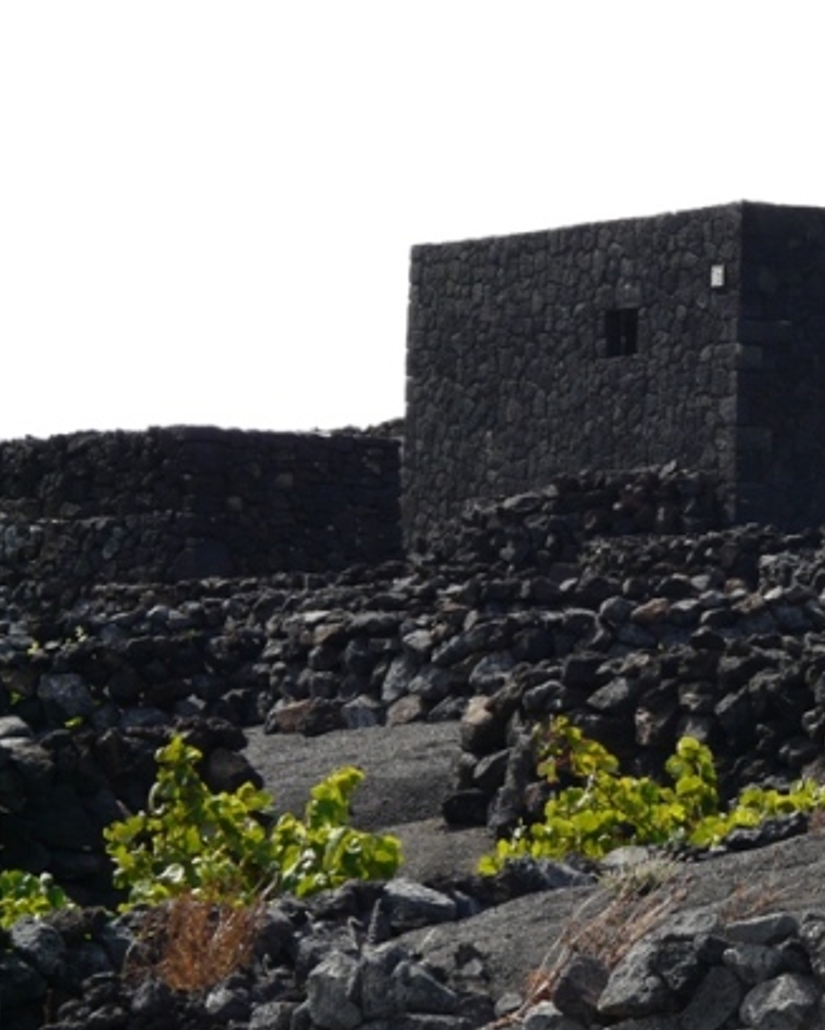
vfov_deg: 6.9
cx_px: 806
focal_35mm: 279
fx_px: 8506
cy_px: 624
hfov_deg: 5.5
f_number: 5.6
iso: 100
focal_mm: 28.8
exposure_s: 1/320
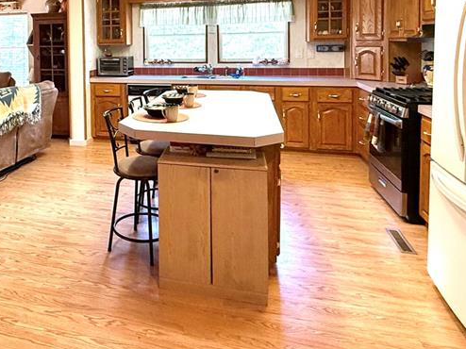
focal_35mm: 29
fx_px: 390
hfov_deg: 59.1
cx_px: 129
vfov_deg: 45.2
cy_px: 58
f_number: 2.2
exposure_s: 1/120
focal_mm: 2.22
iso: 250
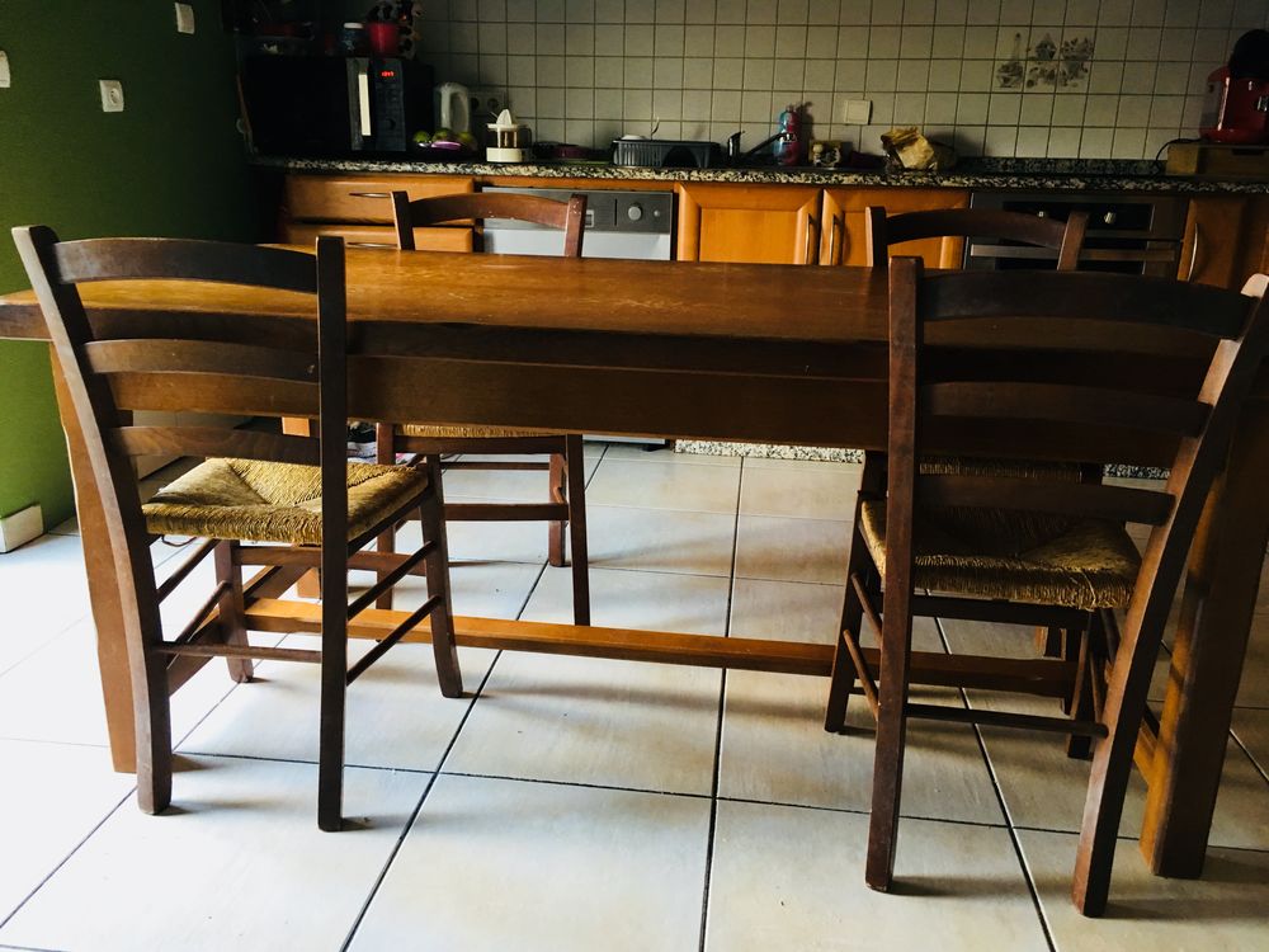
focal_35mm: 29
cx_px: 634
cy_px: 476
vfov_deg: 48.2
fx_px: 1063
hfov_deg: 61.7
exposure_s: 1/33
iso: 125
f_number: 2.2
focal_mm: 4.15
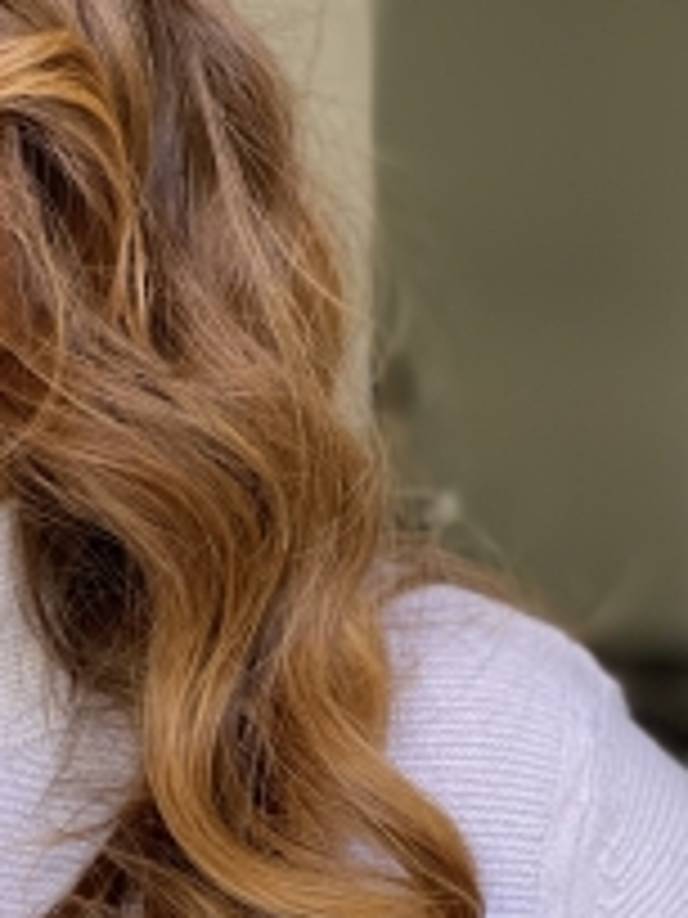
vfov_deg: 11.8
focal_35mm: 167
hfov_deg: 8.8
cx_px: -117
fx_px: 4426
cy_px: 592
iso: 80
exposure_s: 1/121
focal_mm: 7.5
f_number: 2.2
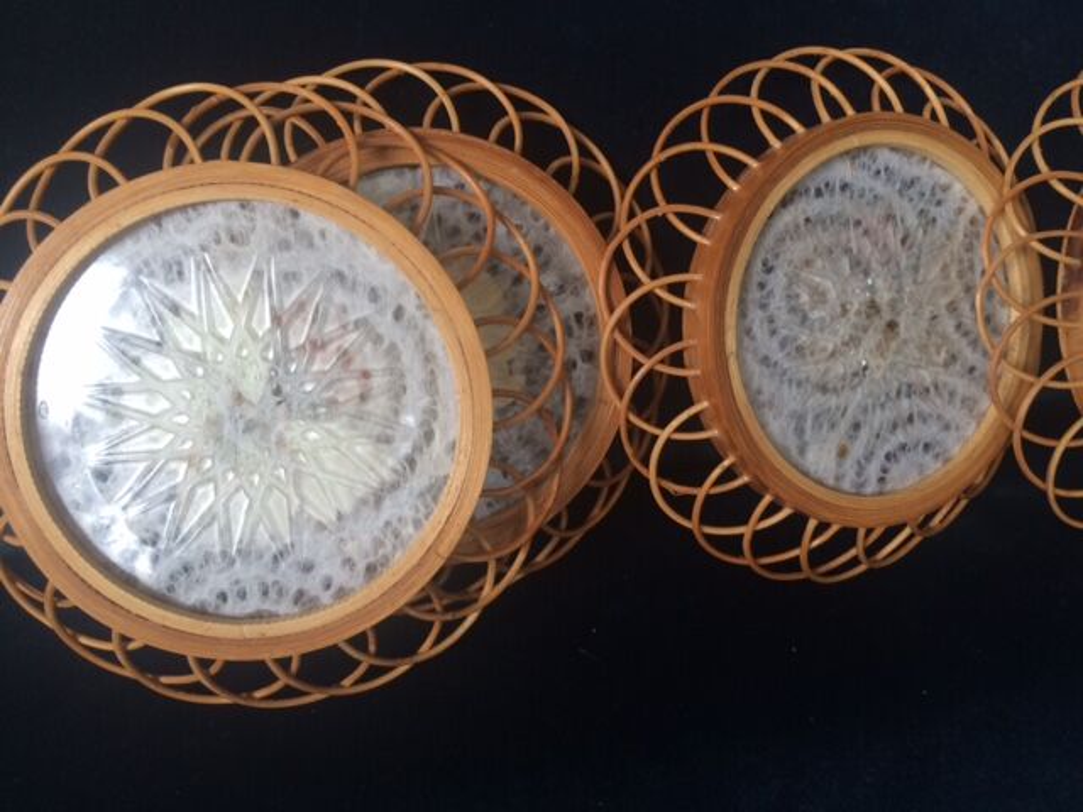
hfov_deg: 61.7
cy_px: 406
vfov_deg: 48.2
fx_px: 907
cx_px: 542
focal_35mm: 29
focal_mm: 4.15
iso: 32
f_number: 2.2
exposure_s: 1/33
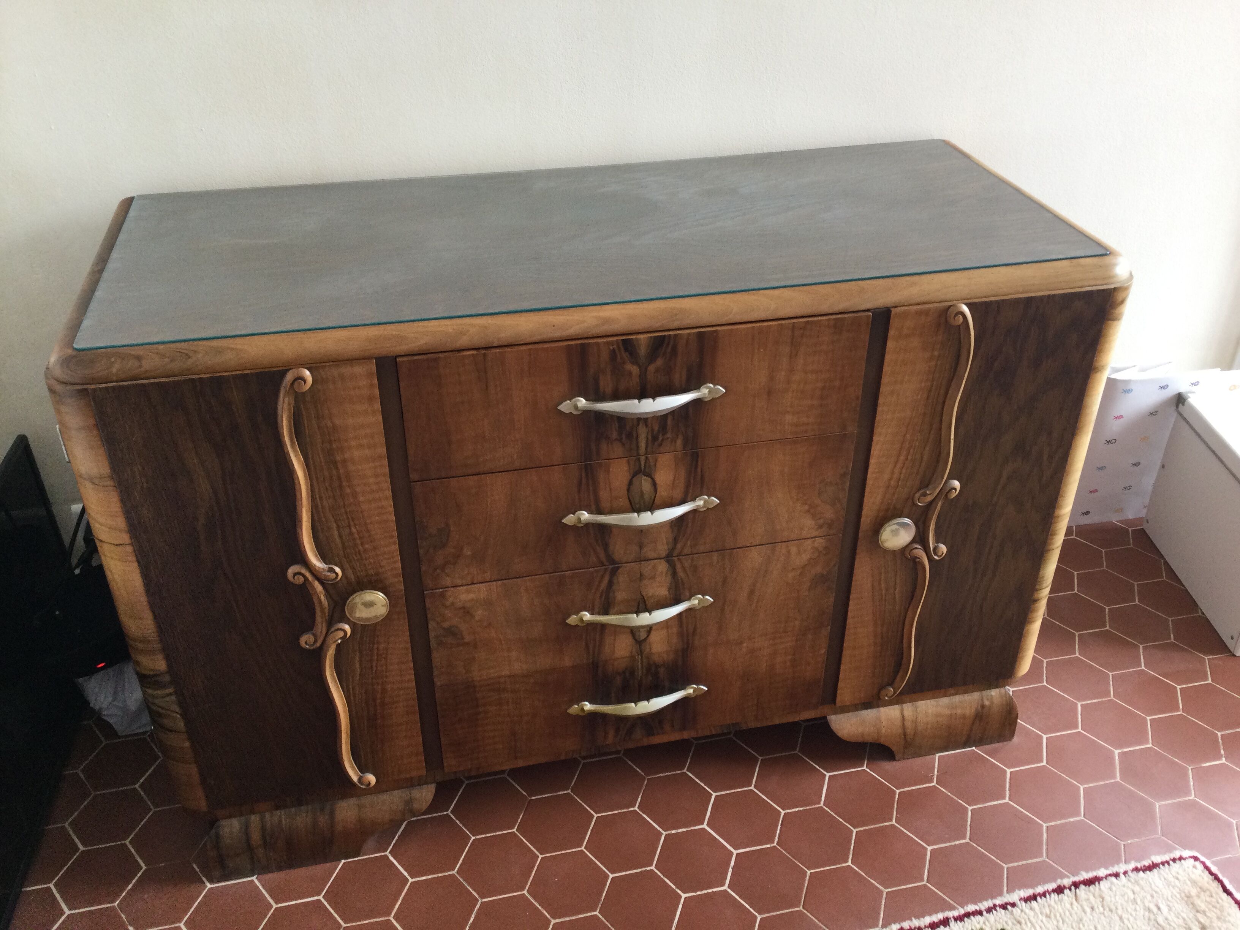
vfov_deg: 45.4
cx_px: 620
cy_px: 465
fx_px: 1110
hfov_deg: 58.4
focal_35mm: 31
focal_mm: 3.3
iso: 40
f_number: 2.4
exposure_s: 1/33
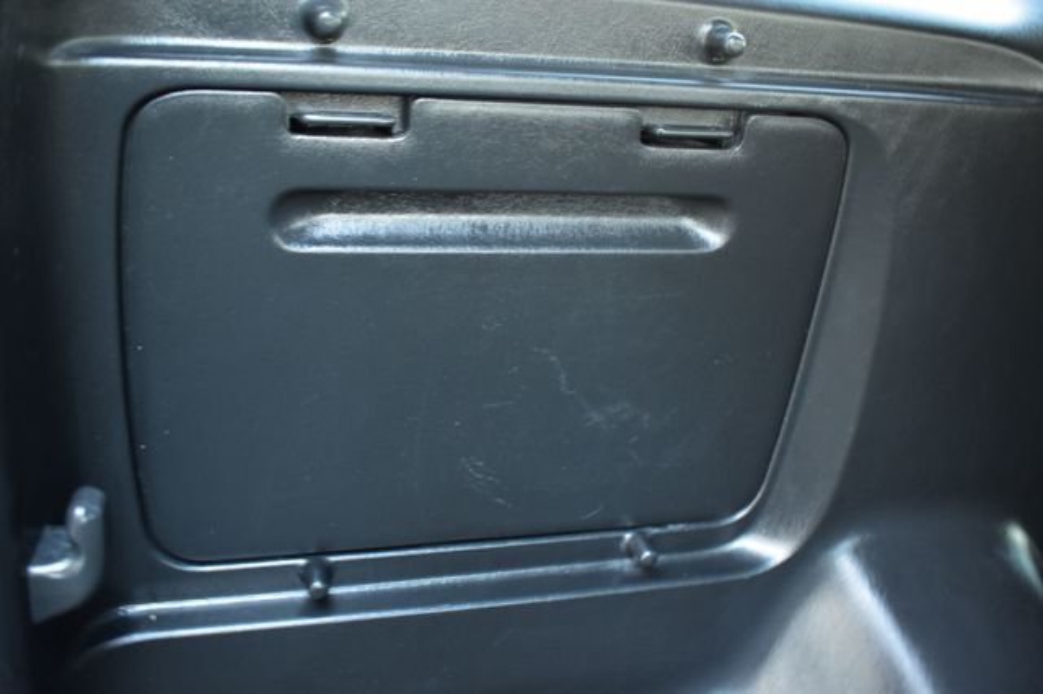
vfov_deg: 38.3
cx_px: 522
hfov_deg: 55.1
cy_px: 347
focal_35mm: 34
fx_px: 999
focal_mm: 23
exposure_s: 1/15
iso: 1600
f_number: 5
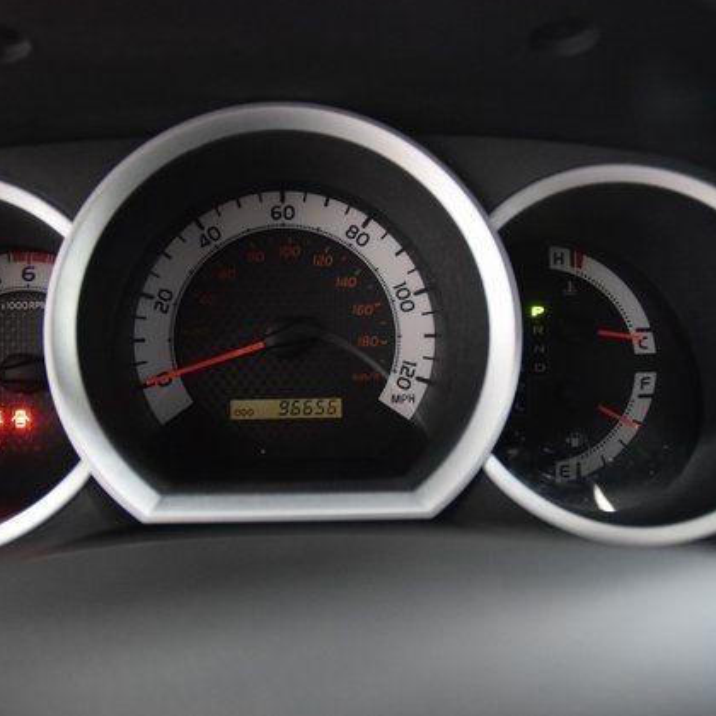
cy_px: 355
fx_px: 819
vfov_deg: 47.2
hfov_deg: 47.0
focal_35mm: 35
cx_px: 293
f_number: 3.5
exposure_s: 1/25
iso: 3200
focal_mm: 18
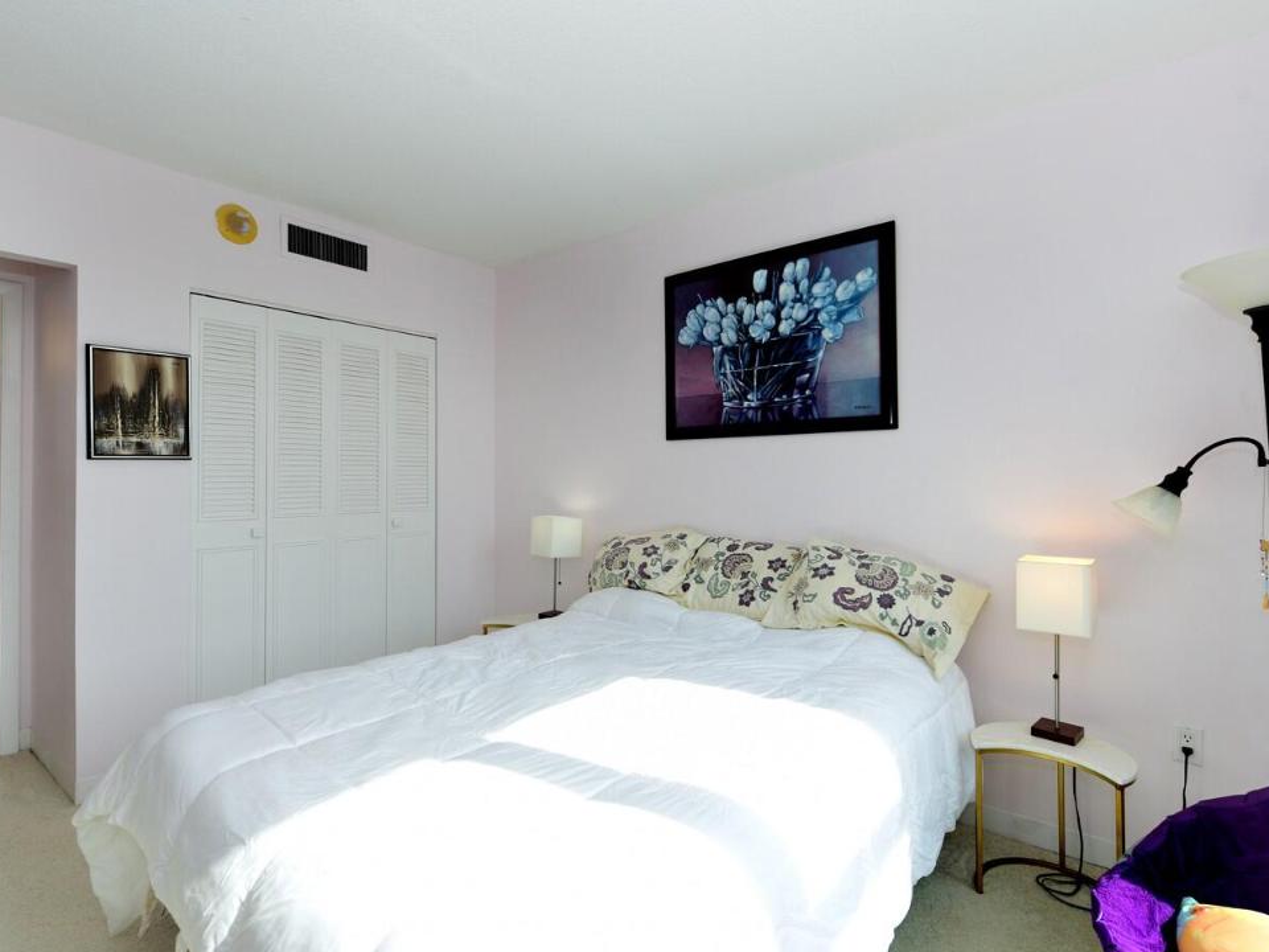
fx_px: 587
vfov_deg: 78.1
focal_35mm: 16
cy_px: 497
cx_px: 645
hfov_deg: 94.5
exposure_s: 1/200
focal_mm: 15
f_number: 5.6
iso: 320
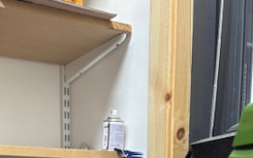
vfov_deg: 15.0
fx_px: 496
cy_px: 310
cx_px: 58
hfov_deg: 28.1
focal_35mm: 72
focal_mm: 5.96
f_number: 1.6
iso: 160
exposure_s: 1/50
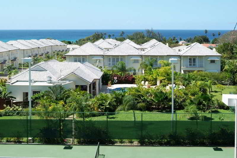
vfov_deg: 25.5
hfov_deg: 37.5
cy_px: 79
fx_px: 349
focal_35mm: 53
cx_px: 118
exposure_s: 1/90
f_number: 9.5
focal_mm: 35
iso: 100
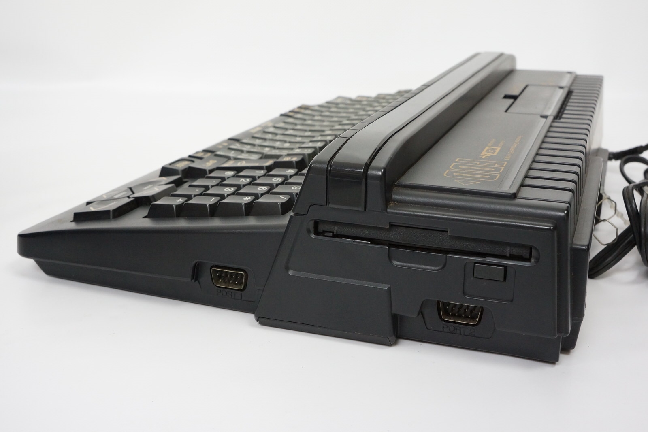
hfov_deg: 45.4
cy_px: 216
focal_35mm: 43
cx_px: 324
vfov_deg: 31.2
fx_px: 774
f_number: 10
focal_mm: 29
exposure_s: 1/30
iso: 1600
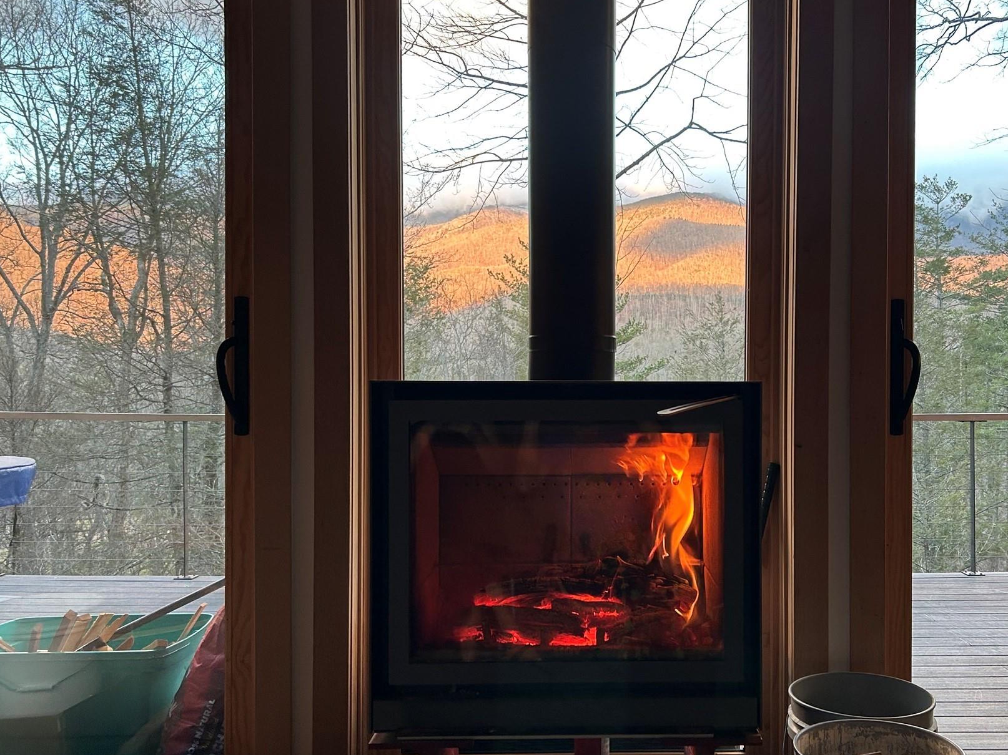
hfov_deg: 54.9
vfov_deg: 42.9
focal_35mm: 33
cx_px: 615
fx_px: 961
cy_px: 394
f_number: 1.5
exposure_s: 1/60
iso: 125
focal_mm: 5.7
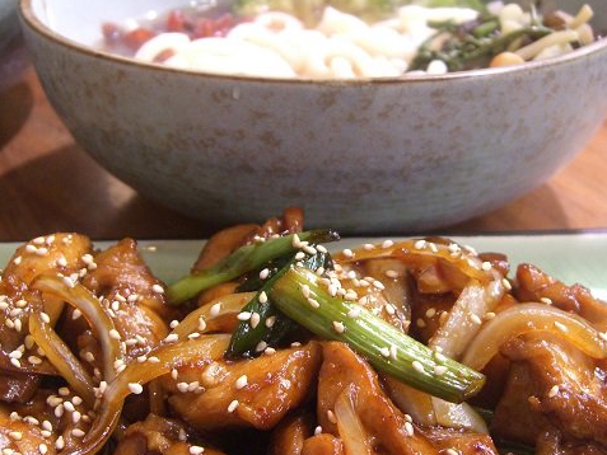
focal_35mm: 51
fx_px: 895
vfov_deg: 28.6
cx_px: 300
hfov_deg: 37.5
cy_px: 249
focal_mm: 7.9
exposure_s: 1/13
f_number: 2.8
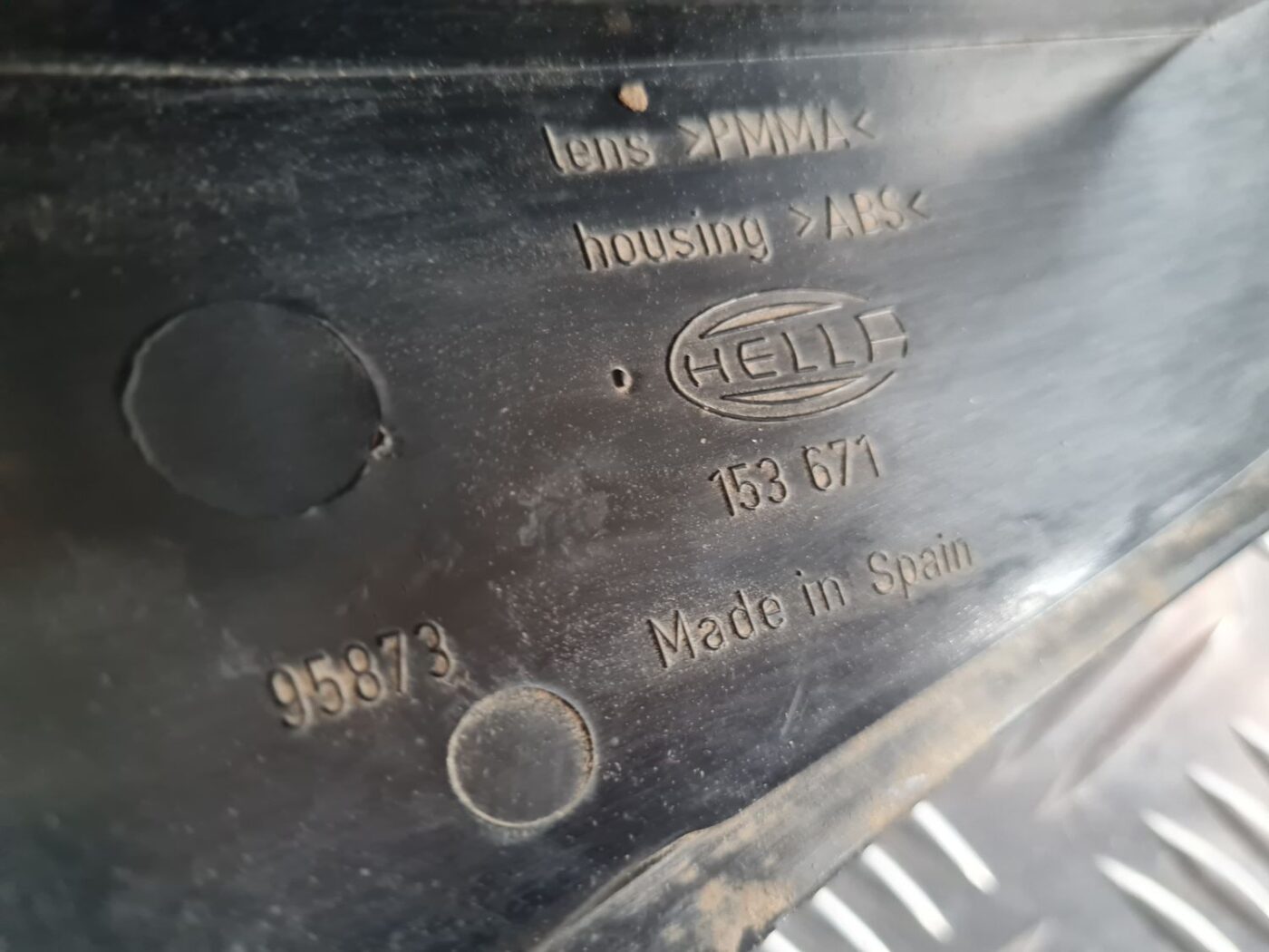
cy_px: 476
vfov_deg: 53.1
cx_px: 634
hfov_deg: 67.3
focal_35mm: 26
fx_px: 953
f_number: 1.8
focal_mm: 5.4
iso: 640
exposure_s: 1/33
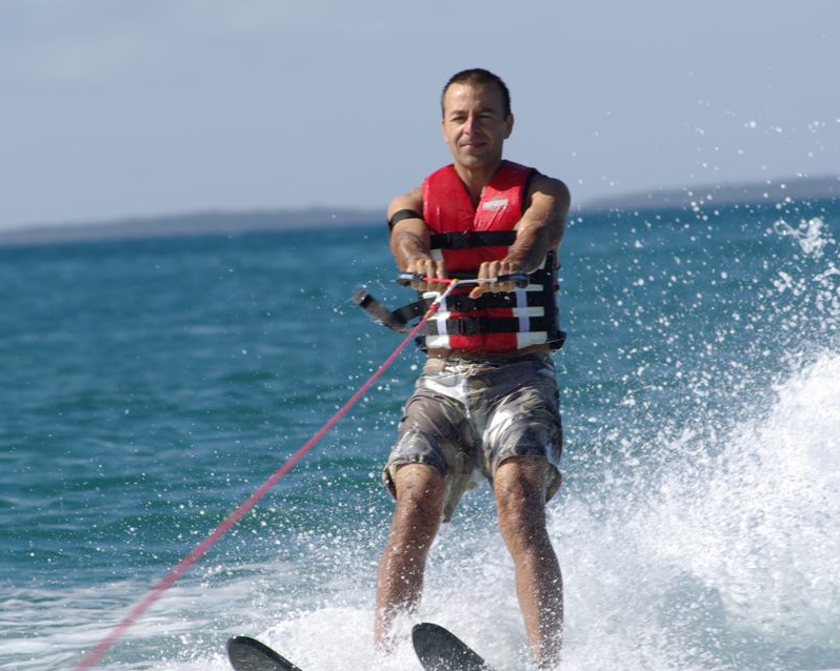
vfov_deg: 4.0
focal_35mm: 384
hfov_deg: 5.0
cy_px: 343
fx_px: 9544
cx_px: 476
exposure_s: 1/350
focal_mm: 170
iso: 100
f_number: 6.7
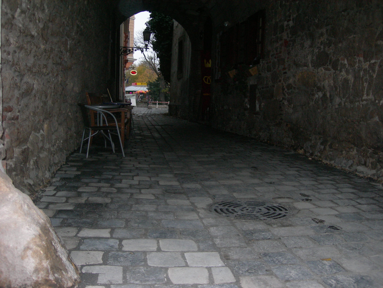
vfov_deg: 37.7
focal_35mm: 38
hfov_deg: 49.0
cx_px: 192
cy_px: 144
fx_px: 420
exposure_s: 1/60.1
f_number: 2.8
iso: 200
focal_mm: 7.8
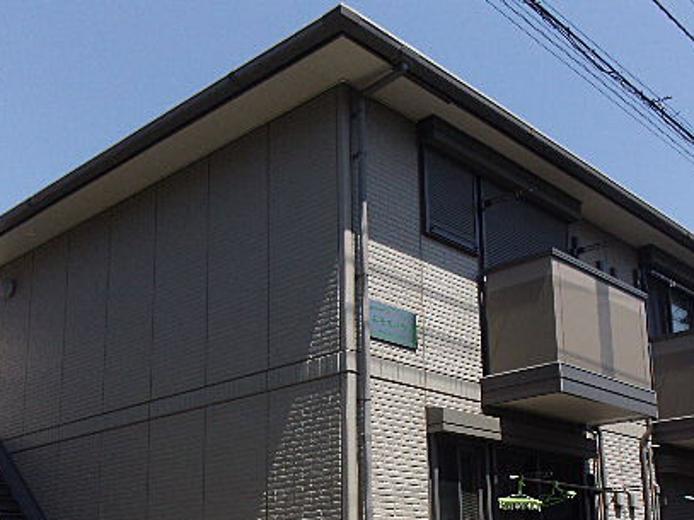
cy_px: 396
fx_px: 882
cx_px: 404
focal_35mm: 44
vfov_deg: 32.2
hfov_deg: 42.8
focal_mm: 5.1
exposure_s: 1/75
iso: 64
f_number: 10.8
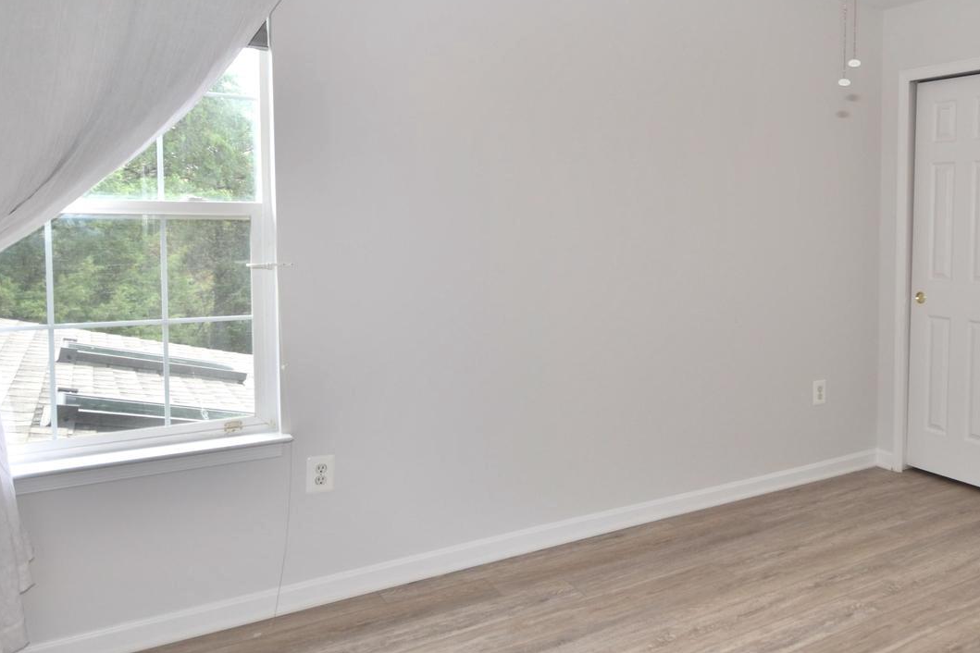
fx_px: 789
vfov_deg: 44.8
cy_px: 265
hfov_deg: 61.0
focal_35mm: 29
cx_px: 705
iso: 250
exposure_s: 1/60
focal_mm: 10
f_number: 5
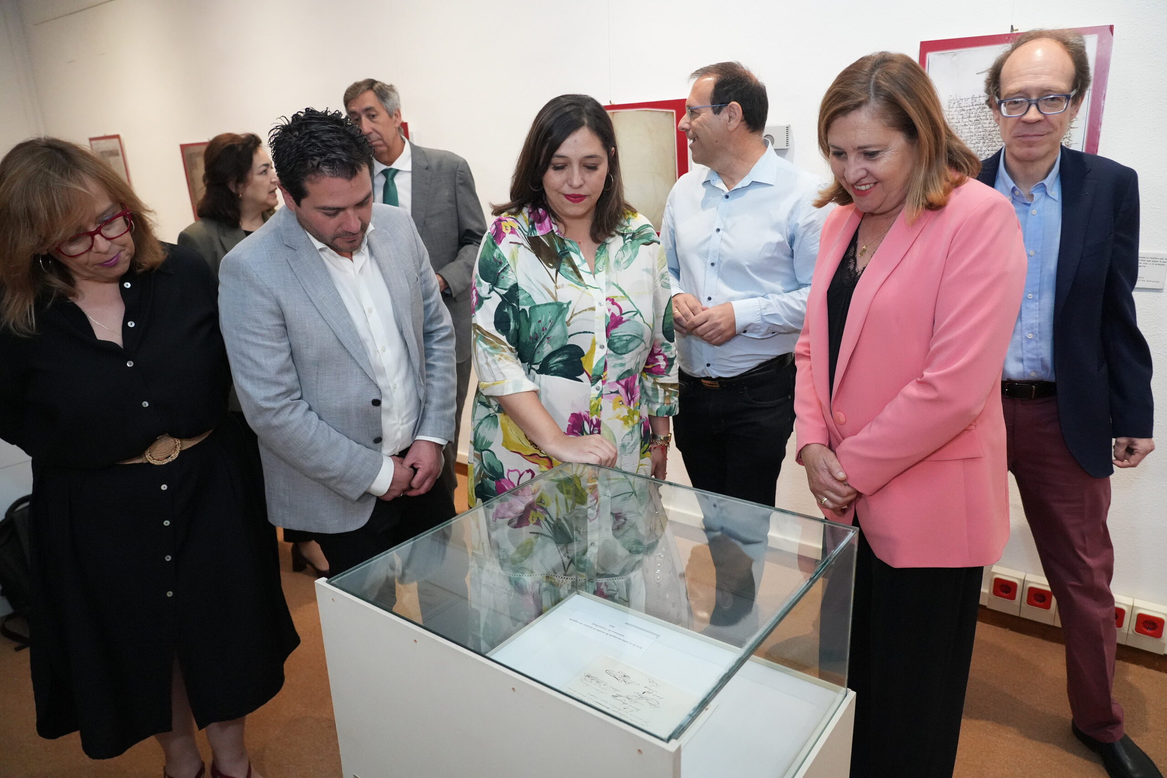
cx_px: 584
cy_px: 389
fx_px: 778
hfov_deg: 73.7
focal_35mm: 24
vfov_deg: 53.1
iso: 6400
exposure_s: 1/200
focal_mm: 24
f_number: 4.5
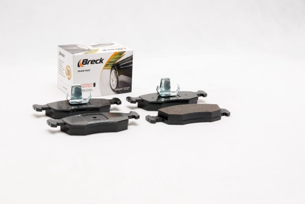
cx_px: 152
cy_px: 102
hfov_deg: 22.6
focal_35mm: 90
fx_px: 762
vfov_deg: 15.2
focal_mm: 60
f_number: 11
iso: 100
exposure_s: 1/200
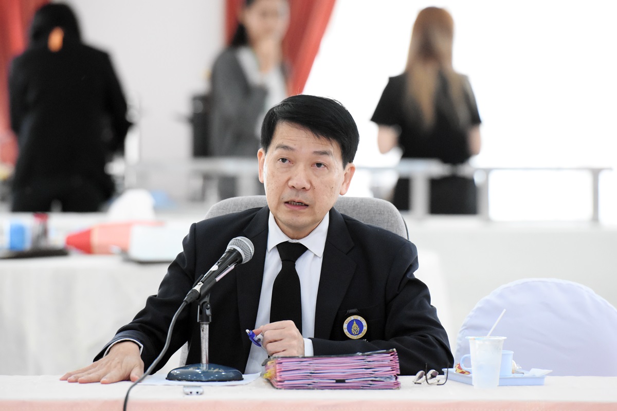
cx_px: 308
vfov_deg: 4.6
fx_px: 5141
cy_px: 206
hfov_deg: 6.9
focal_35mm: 300
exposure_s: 1/160
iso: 3200
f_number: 3.5
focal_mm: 200
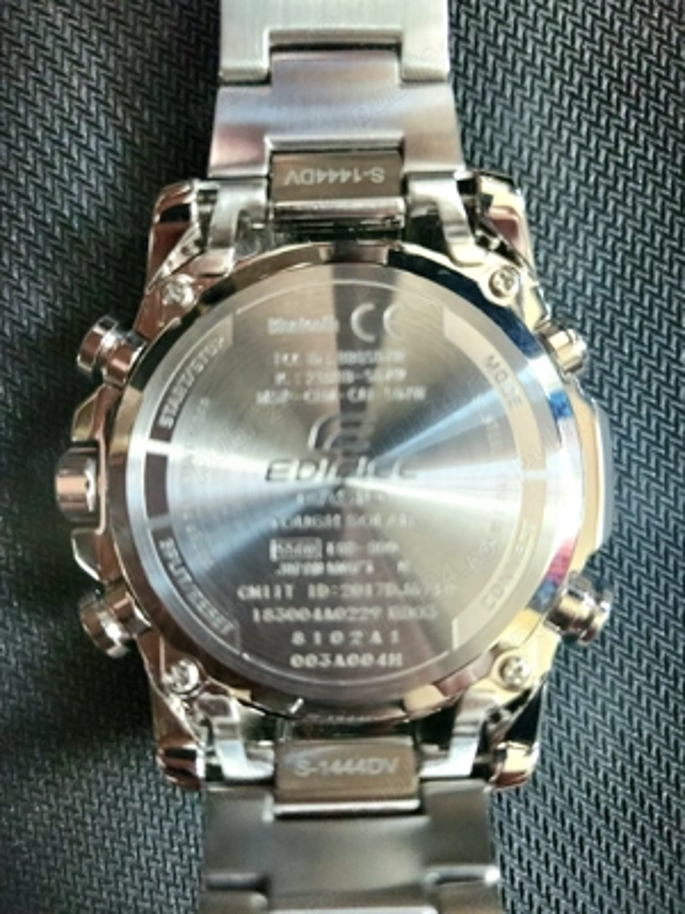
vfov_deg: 73.9
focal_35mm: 23
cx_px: 342
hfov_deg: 58.9
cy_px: 457
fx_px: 607
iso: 800
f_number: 1.8
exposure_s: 1/50.3
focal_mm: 5.4
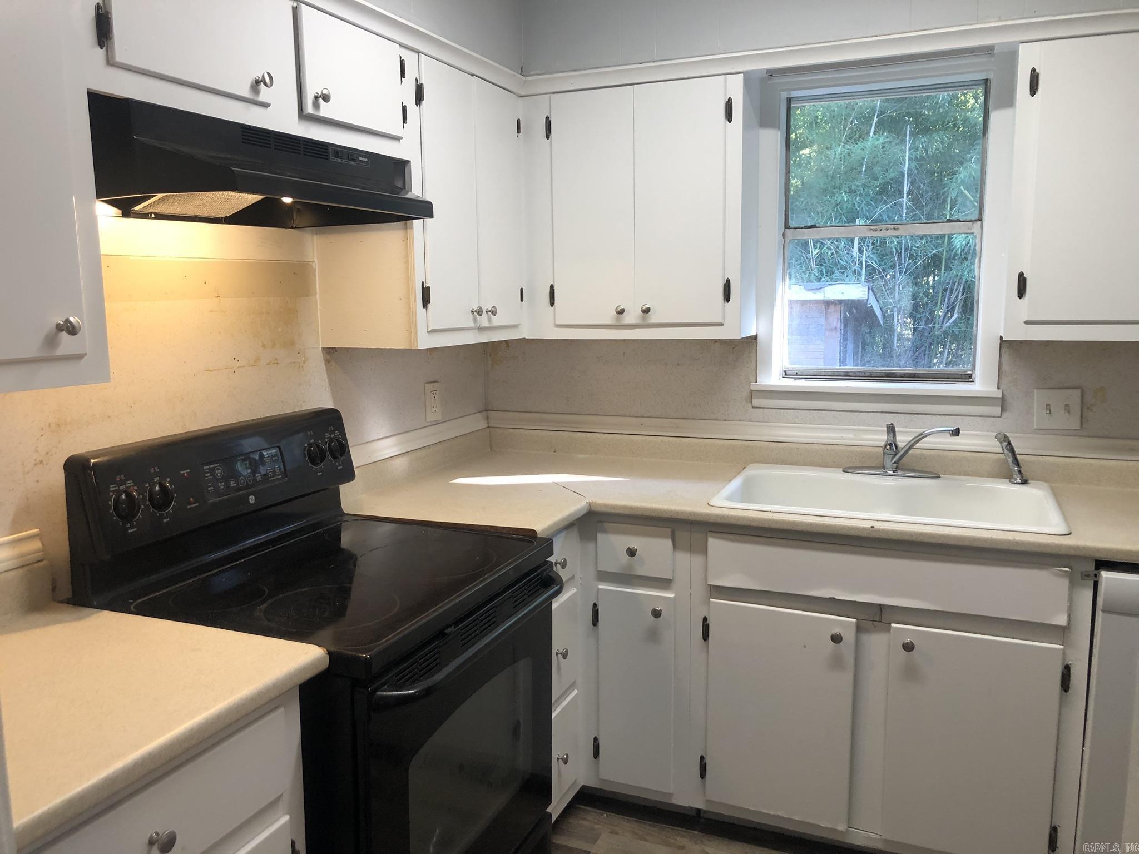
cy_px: 427
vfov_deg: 49.7
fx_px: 921
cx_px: 570
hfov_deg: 63.4
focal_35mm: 28
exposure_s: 1/30
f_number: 1.8
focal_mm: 3.99
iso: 32
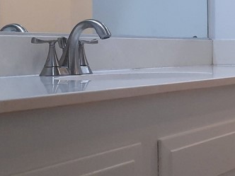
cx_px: 214
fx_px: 523
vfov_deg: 18.9
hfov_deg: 24.6
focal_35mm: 77
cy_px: 34
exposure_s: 1/120
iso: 400
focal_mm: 4.6
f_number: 2
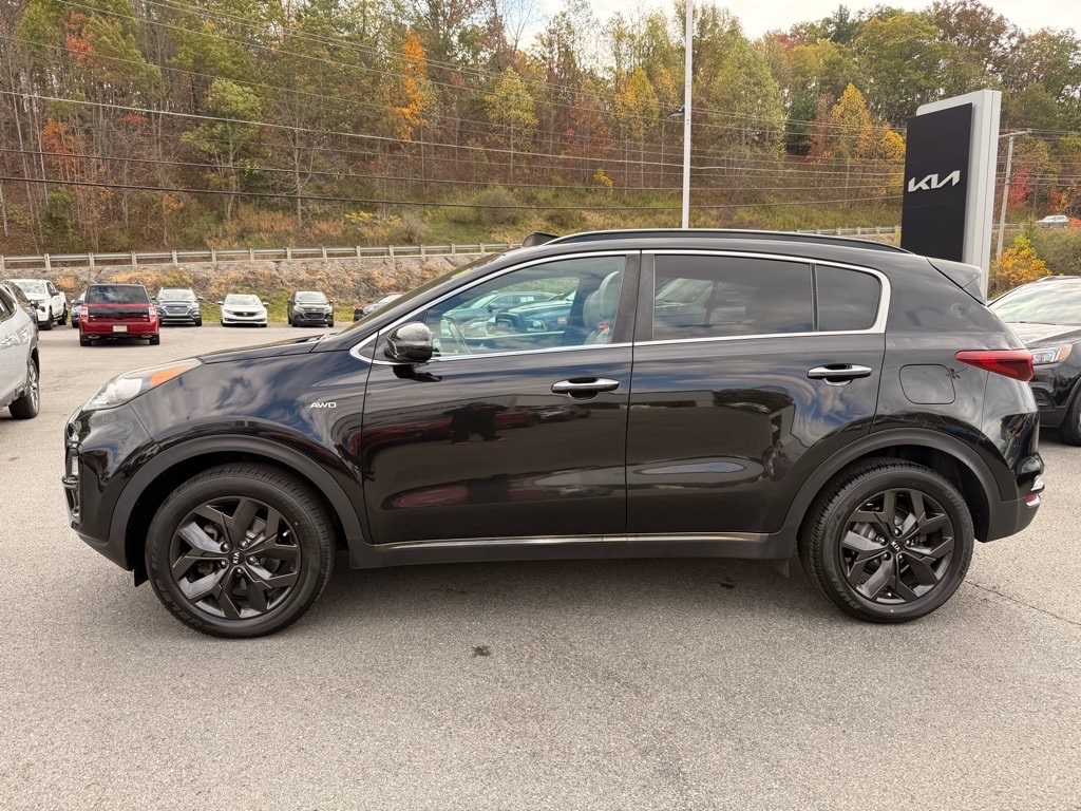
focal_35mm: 24
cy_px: 406
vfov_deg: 56.8
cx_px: 540
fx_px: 749
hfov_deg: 71.6
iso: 80
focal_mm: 6.76
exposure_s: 1/665
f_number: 1.78
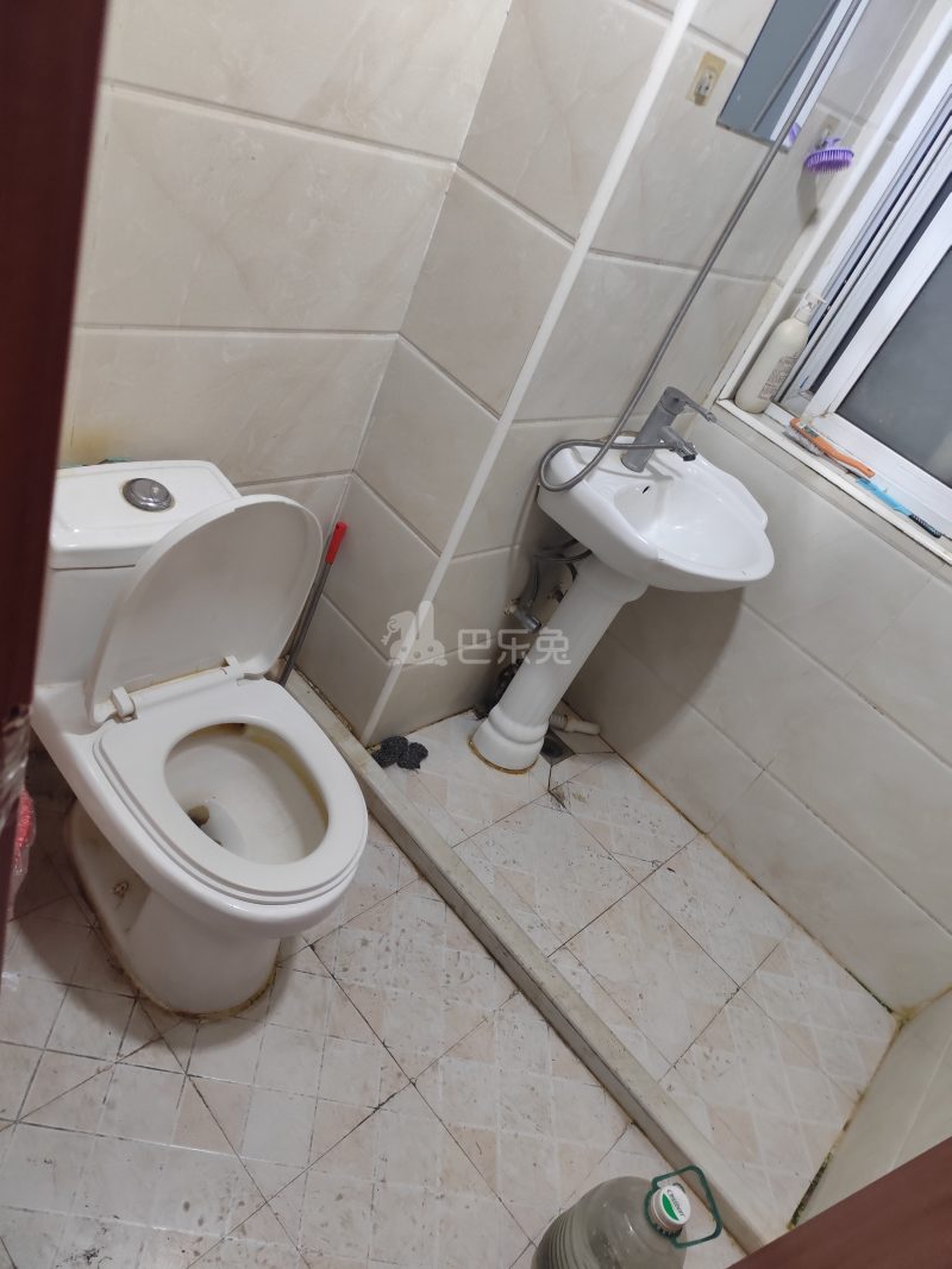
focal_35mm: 23
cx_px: 476
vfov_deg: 73.9
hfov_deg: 58.9
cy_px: 634
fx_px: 844
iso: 1000
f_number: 1.65
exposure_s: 1/33.3
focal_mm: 6.14
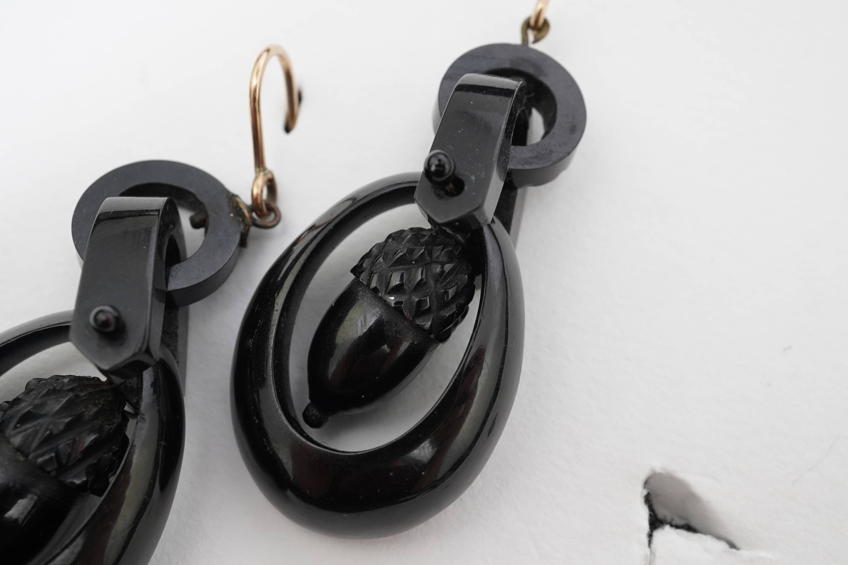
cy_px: 282
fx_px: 1060
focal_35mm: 45
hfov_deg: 43.6
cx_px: 424
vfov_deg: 29.9
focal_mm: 30
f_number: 18
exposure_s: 1/125
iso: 800
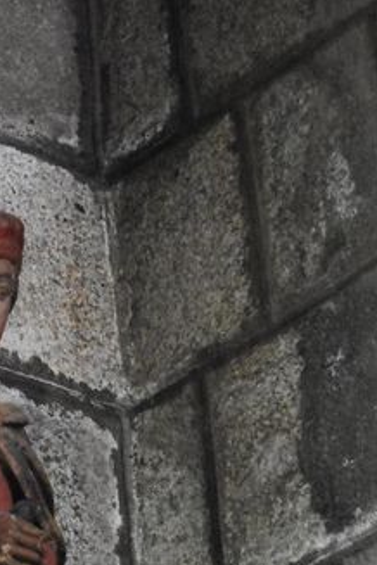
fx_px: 2419
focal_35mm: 154
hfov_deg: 8.8
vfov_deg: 13.2
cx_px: -16
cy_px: 548
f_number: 5.3
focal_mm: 48
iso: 12800
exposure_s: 1/30
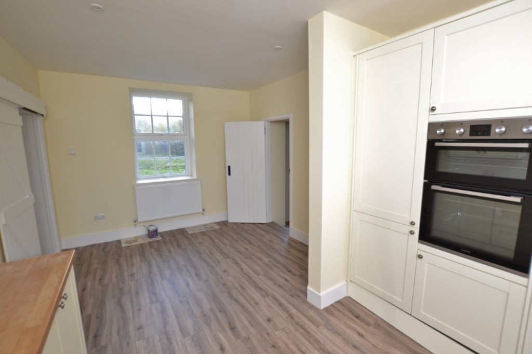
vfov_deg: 77.3
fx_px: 222
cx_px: 266
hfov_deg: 100.4
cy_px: 177
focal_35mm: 15
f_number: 4.5
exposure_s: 1/100
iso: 400
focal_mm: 10
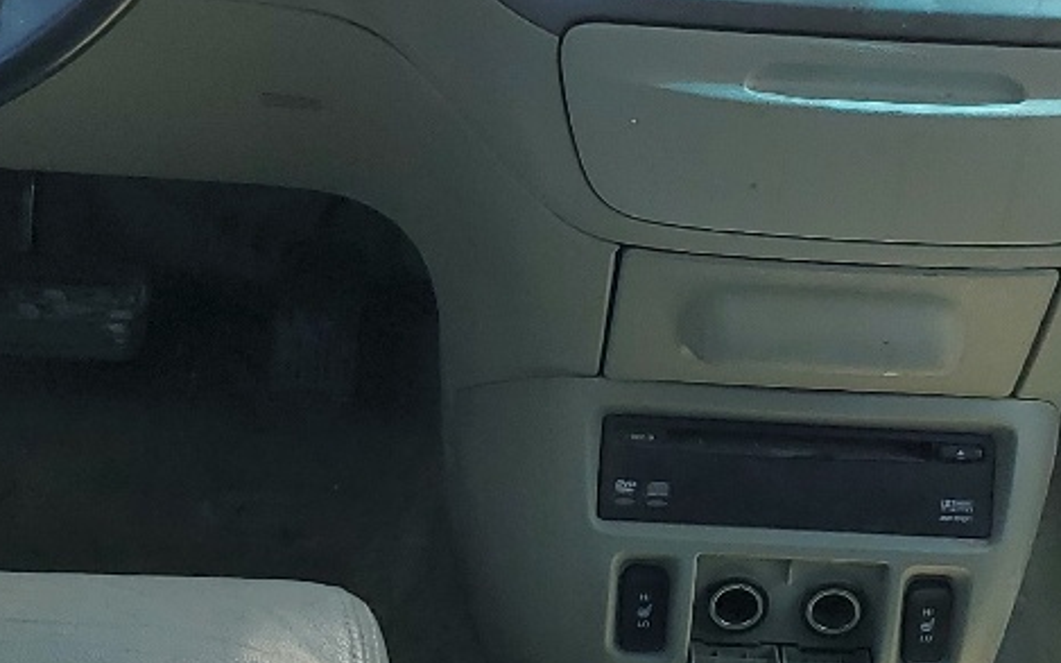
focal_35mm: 94
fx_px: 2718
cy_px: 353
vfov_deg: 13.9
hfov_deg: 22.1
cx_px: 618
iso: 50
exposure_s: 1/526
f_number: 1.5
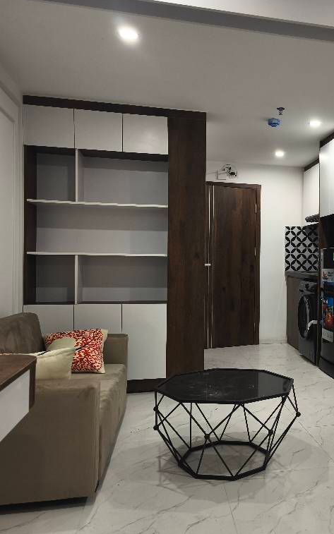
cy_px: 265
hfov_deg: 36.2
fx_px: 481
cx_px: 294
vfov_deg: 58.1
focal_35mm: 33
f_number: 1.7
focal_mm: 5.35
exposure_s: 1/99.9
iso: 400
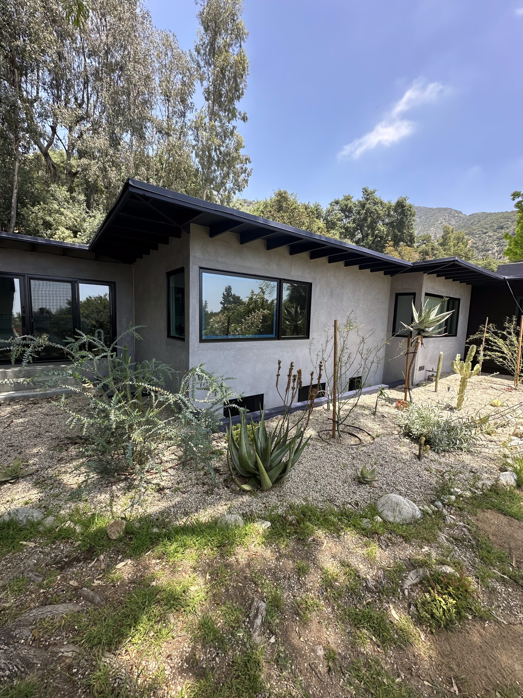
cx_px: 262
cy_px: 349
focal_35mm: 14
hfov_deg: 85.7
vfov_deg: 102.1
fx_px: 282
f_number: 2.2
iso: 40
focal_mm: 2.22
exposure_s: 1/344
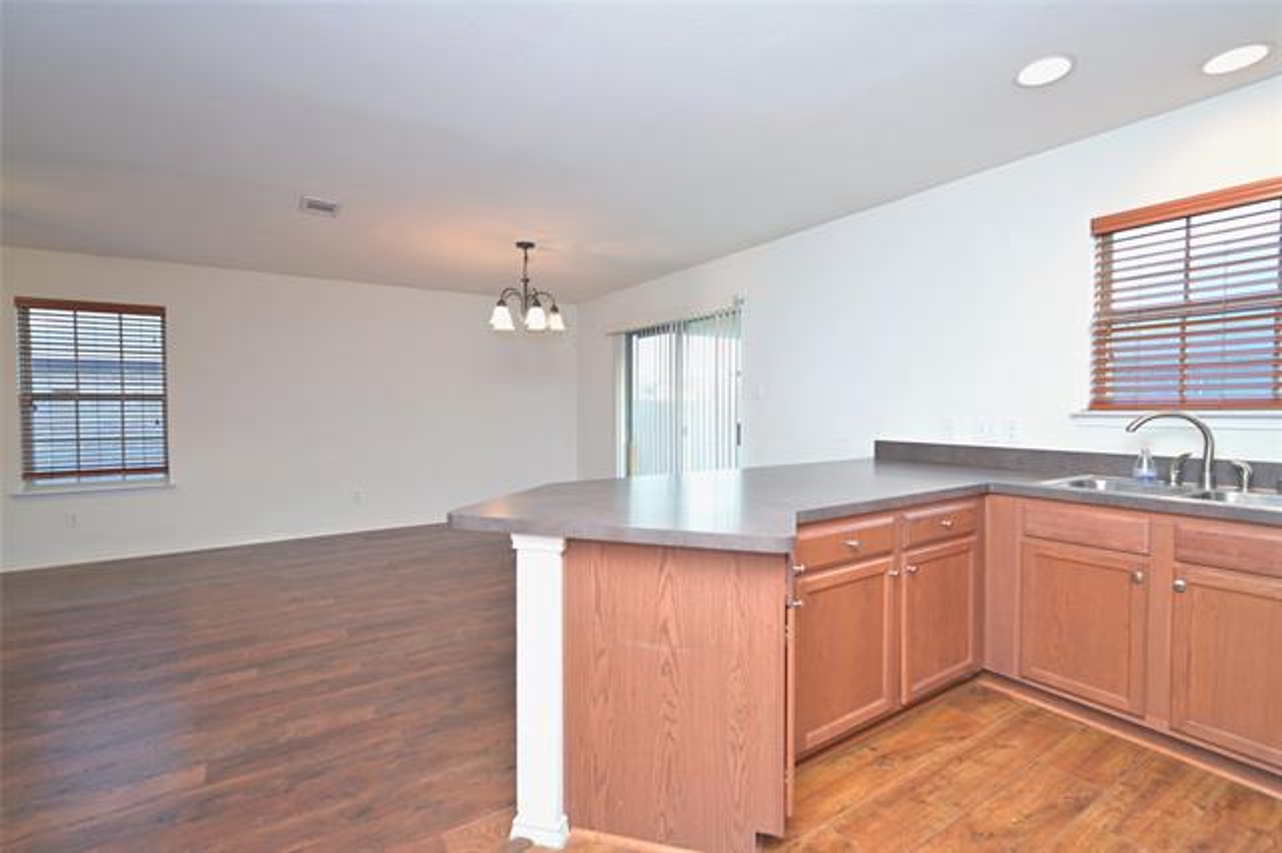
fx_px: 569
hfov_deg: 96.8
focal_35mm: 16
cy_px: 426
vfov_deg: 73.7
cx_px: 641
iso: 220
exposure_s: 1/15
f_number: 4
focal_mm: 16
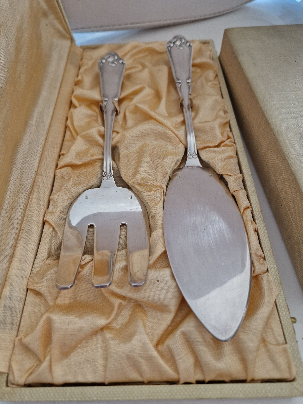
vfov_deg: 71.6
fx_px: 280
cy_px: 196
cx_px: 151
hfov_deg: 56.8
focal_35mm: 24
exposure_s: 1/100
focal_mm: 5.4
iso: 320
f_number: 1.8
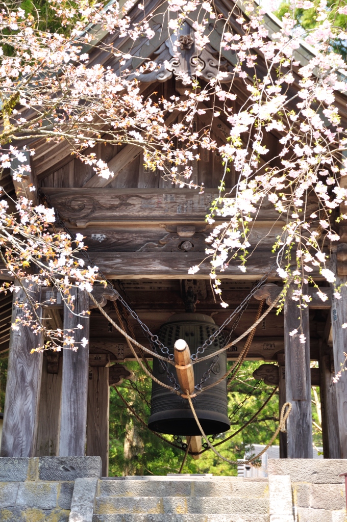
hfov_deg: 9.6
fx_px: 2066
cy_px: 261
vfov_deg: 14.4
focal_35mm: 142
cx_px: 174
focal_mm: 95
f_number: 9
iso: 200
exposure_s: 1/20
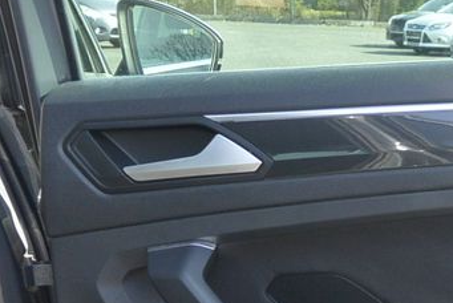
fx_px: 1020
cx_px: 445
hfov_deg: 24.0
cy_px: 405
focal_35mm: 81
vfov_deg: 15.9
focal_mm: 10
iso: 200
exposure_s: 1/200
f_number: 3.5
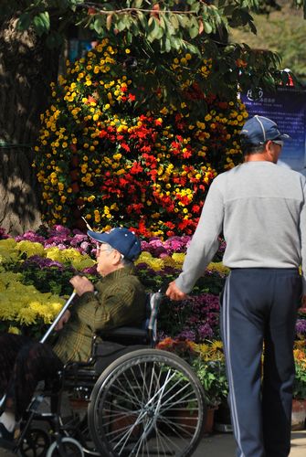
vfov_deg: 11.8
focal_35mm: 174
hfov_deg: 7.9
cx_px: 153
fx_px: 2211
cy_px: 228
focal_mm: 116
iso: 200
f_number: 4.8
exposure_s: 1/1000
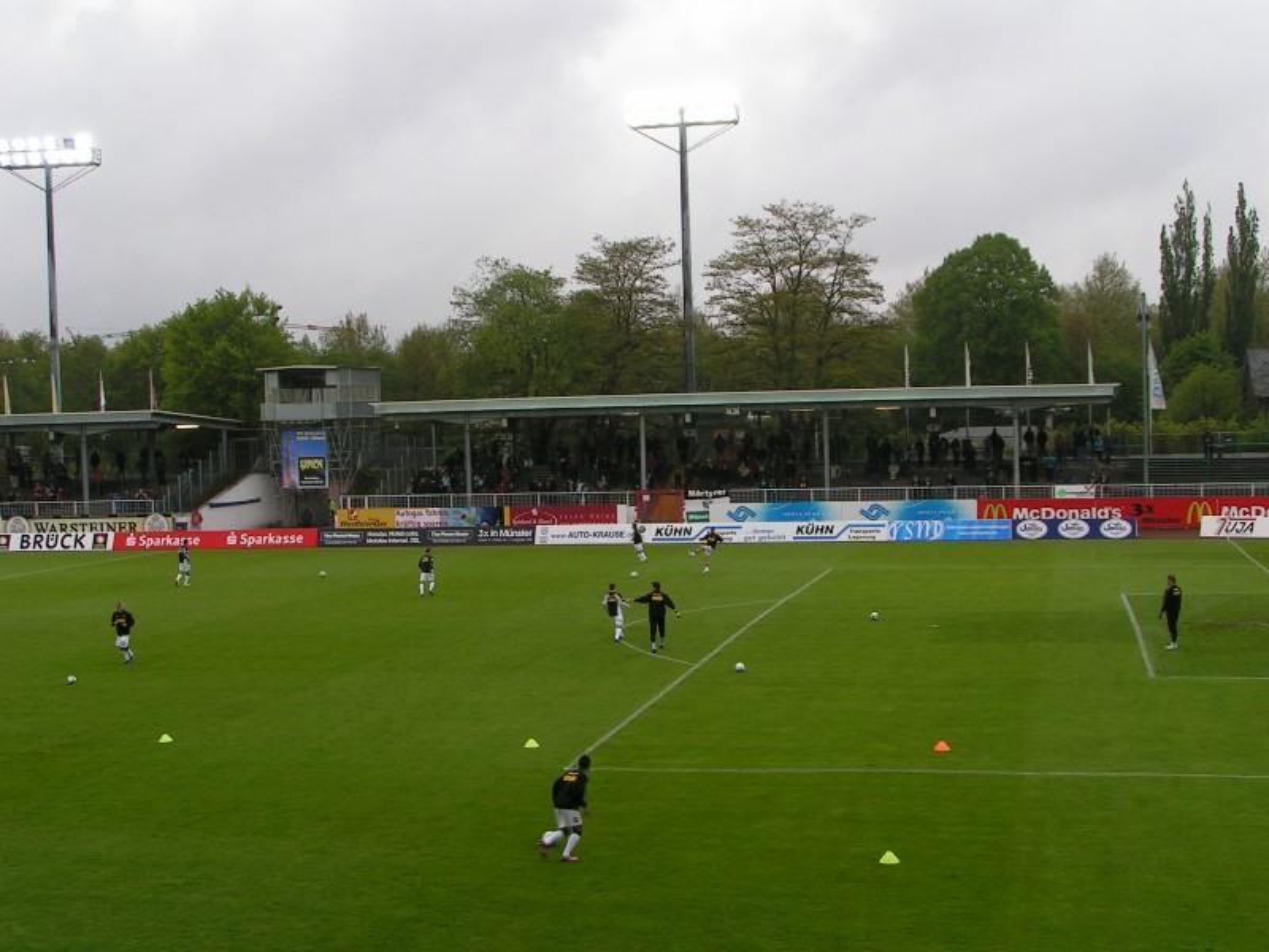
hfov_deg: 38.9
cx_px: 634
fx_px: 1796
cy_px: 476
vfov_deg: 29.7
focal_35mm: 49
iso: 50
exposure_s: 1/60
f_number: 4.5
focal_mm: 7.6
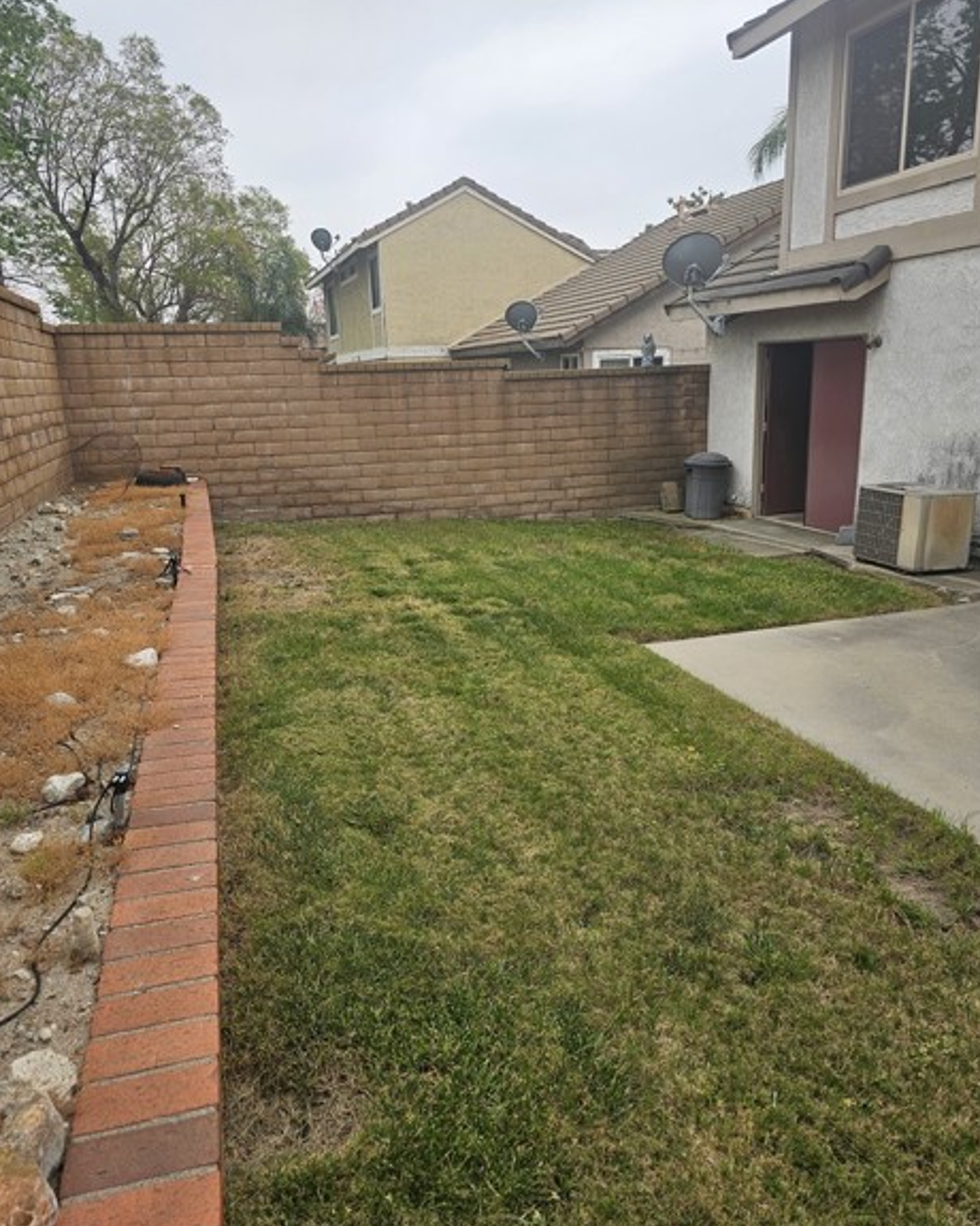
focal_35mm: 25
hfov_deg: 56.8
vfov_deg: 68.1
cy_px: 620
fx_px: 906
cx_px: 479
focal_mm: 6.3
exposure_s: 1/295
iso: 10
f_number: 1.7
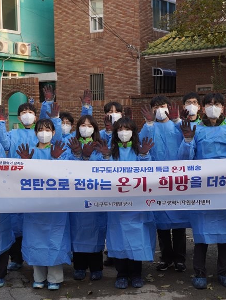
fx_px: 539
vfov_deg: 31.2
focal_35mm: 62
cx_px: 134
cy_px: 148
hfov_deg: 23.6
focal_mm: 28
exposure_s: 1/160
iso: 125
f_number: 4
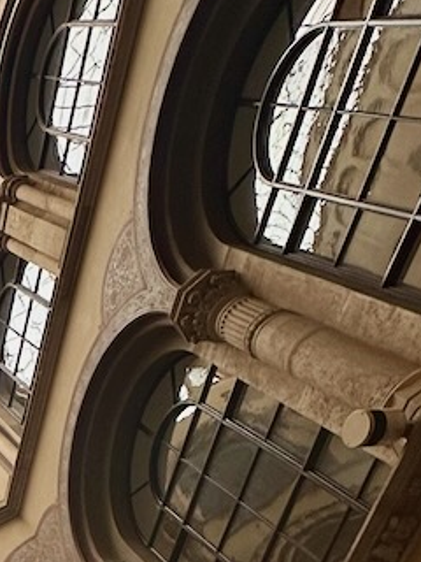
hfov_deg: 19.2
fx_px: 908
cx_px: -354
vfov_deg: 27.0
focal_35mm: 56
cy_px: 787
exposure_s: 1/176
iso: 40
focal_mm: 2.22
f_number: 2.2
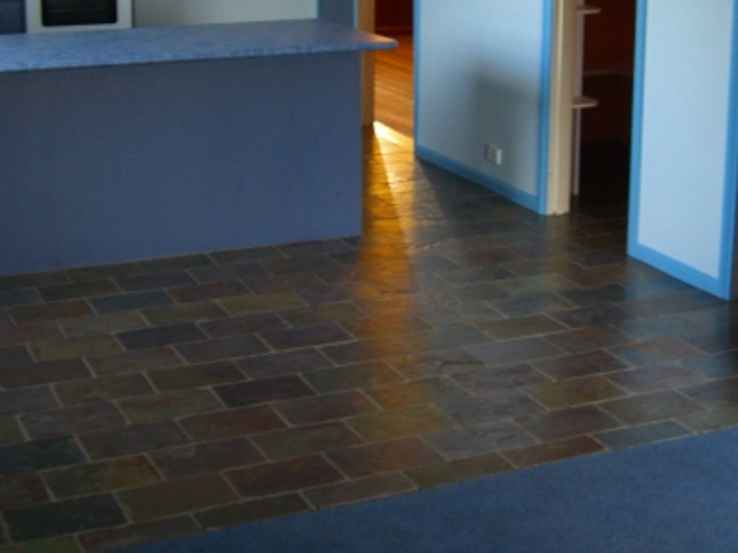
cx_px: 410
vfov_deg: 22.7
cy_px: 128
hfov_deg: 30.2
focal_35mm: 64
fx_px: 1364
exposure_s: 1/8
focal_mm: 7.9
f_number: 2.8
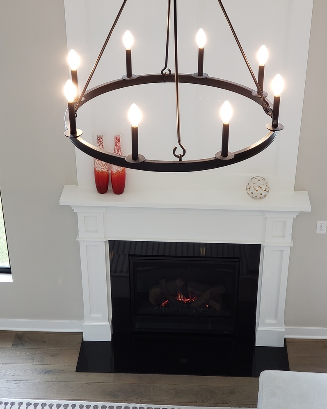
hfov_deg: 27.6
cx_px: 162
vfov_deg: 34.2
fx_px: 666
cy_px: 192
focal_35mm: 55
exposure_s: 1/30
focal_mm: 6
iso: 100
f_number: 2.4
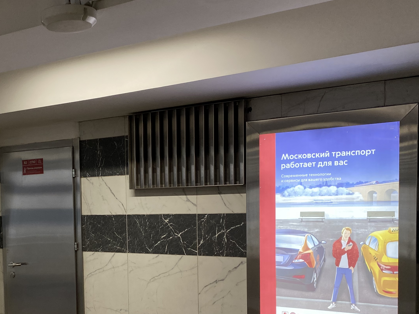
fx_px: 593
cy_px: 235
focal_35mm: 49
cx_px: 96
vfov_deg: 29.2
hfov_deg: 37.8
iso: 64
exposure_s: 1/100
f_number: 1.8
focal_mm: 4.25
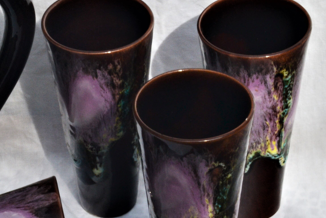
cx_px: 77
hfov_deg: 16.2
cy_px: 143
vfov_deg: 10.9
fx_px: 1141
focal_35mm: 126
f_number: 36
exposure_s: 1/30
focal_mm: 42
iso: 400
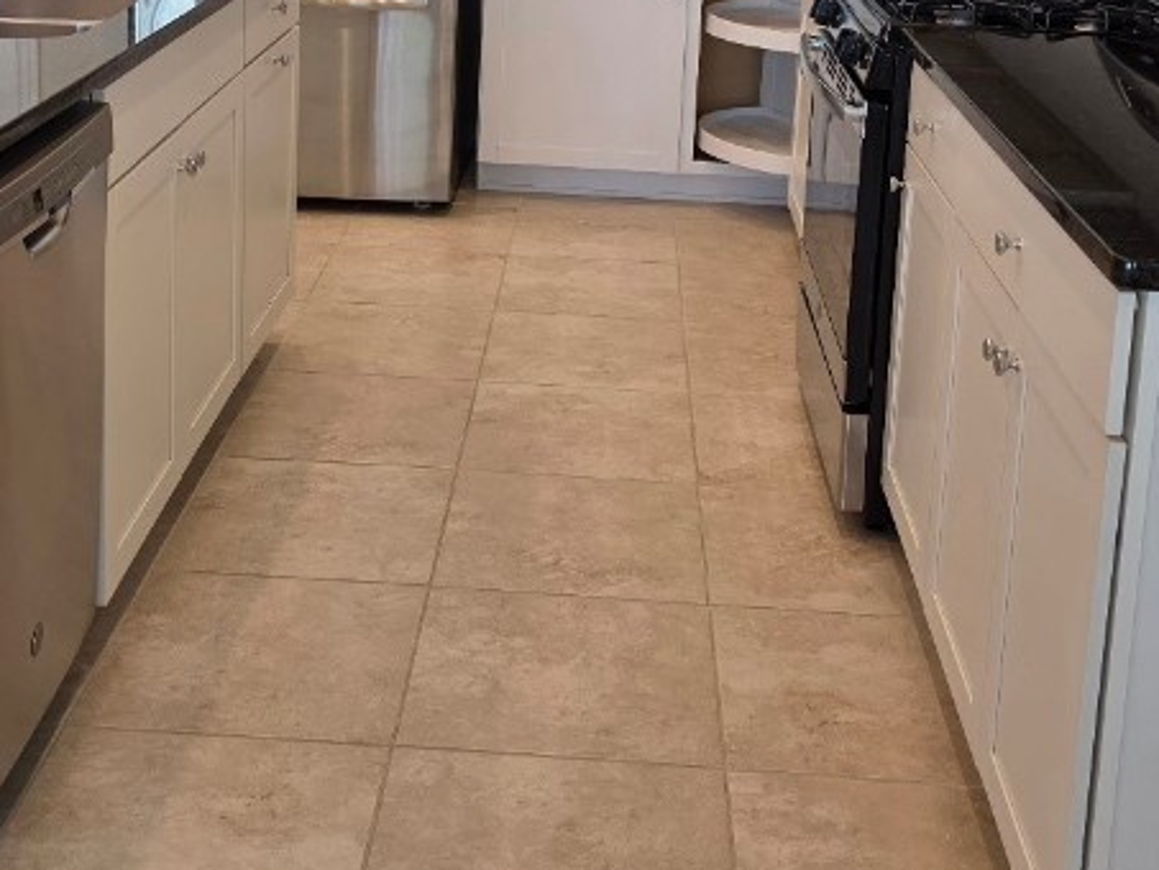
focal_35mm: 52
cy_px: 49
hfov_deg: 36.8
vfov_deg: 26.8
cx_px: 553
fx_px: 1742
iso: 125
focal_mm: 6.3
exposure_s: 1/120
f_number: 1.7
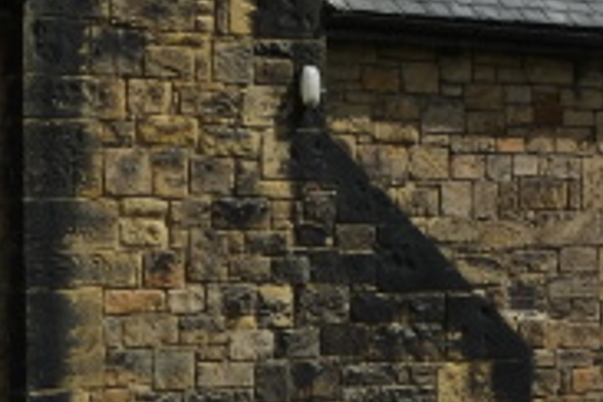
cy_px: 229
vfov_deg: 9.0
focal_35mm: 153
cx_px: 544
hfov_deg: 13.3
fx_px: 2563
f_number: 13
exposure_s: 1/400
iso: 400
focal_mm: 23
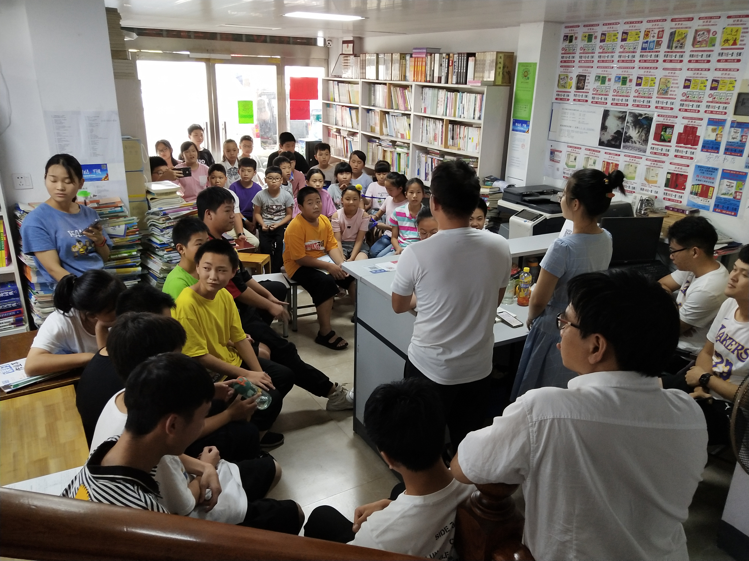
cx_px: 374
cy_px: 280
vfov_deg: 46.8
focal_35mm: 30
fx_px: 649
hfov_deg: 60.0
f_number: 1.8
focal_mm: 3.95
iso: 408
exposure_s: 1/33.3
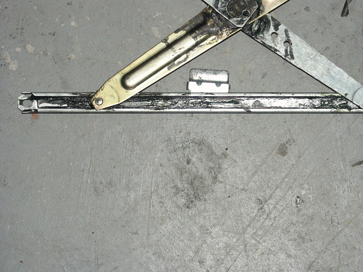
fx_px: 1122
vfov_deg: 13.8
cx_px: 182
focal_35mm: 107
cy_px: 136
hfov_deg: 18.4
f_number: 3.5
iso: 200
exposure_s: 1/90
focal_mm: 26.44
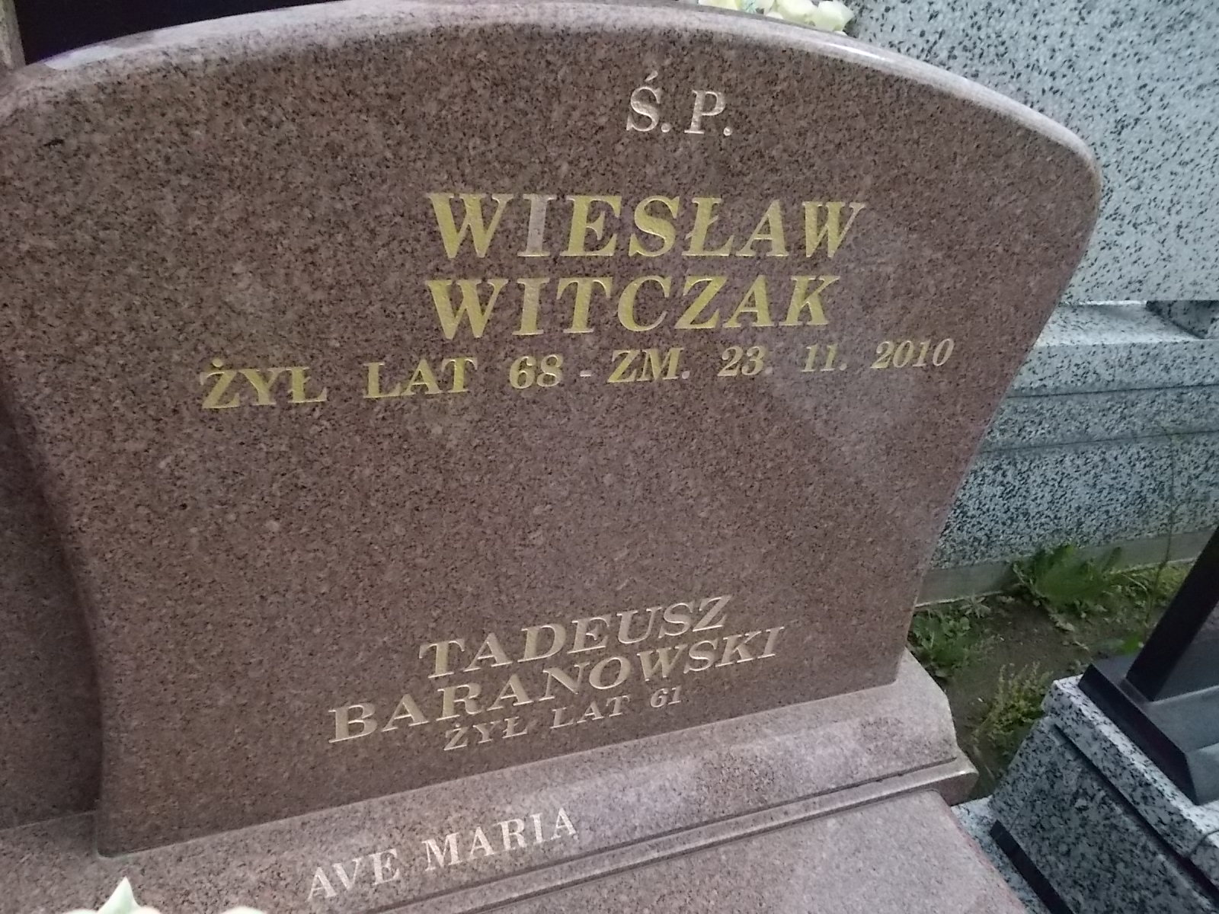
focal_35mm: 26
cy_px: 457
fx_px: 916
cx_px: 610
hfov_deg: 67.3
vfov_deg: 53.1
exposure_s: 1/500
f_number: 8
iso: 400
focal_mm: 4.6
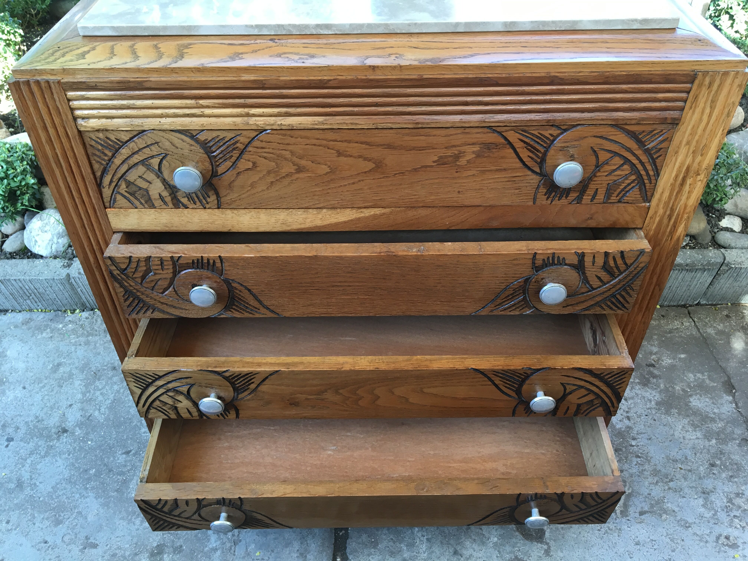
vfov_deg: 48.2
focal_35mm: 29
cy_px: 280
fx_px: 627
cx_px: 374
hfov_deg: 61.7
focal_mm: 4.15
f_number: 2.2
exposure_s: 1/33
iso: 32
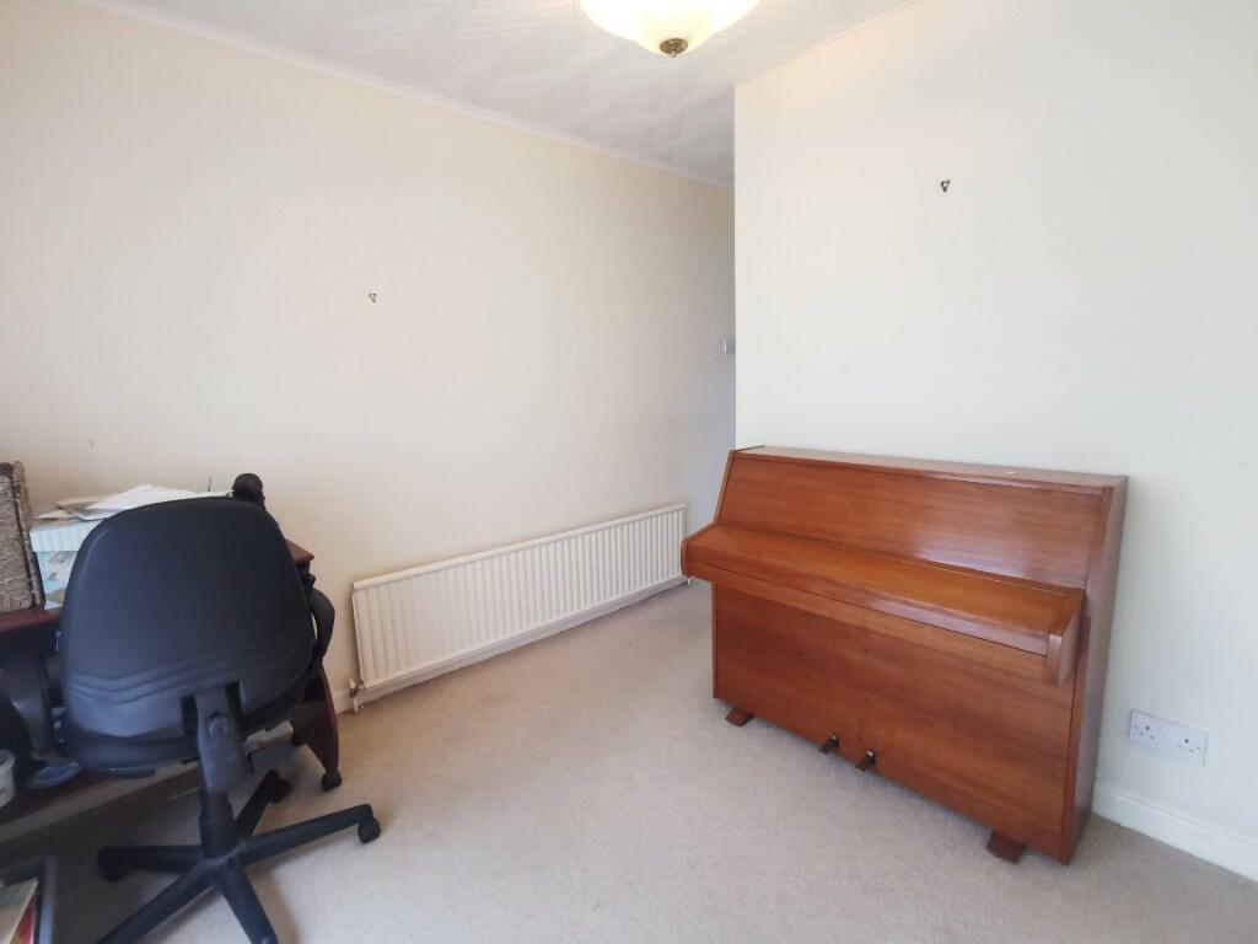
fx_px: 618
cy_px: 472
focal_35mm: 17
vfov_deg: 74.7
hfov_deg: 91.0
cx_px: 629
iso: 500
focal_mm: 2.26
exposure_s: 1/25
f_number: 2.2
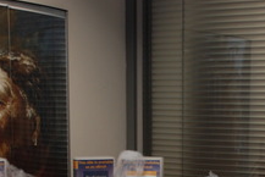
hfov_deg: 19.0
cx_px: 225
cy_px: 254
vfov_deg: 12.4
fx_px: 781
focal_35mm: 106
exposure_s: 1/30
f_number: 4
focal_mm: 24
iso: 360
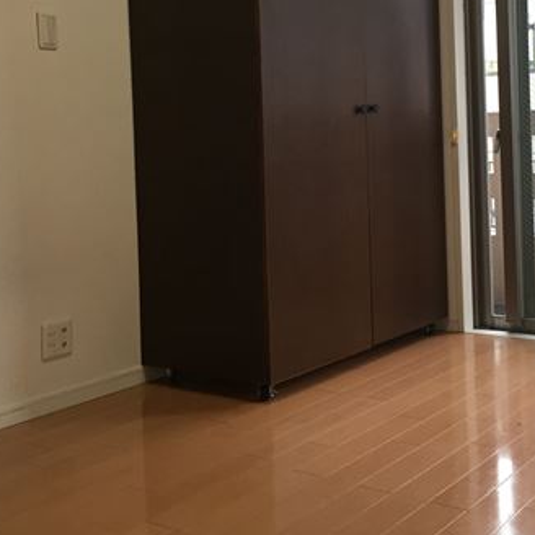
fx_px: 874
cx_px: 367
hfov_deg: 33.6
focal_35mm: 50
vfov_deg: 33.6
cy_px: 157
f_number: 2.2
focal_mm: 4.15
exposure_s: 1/33
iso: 64
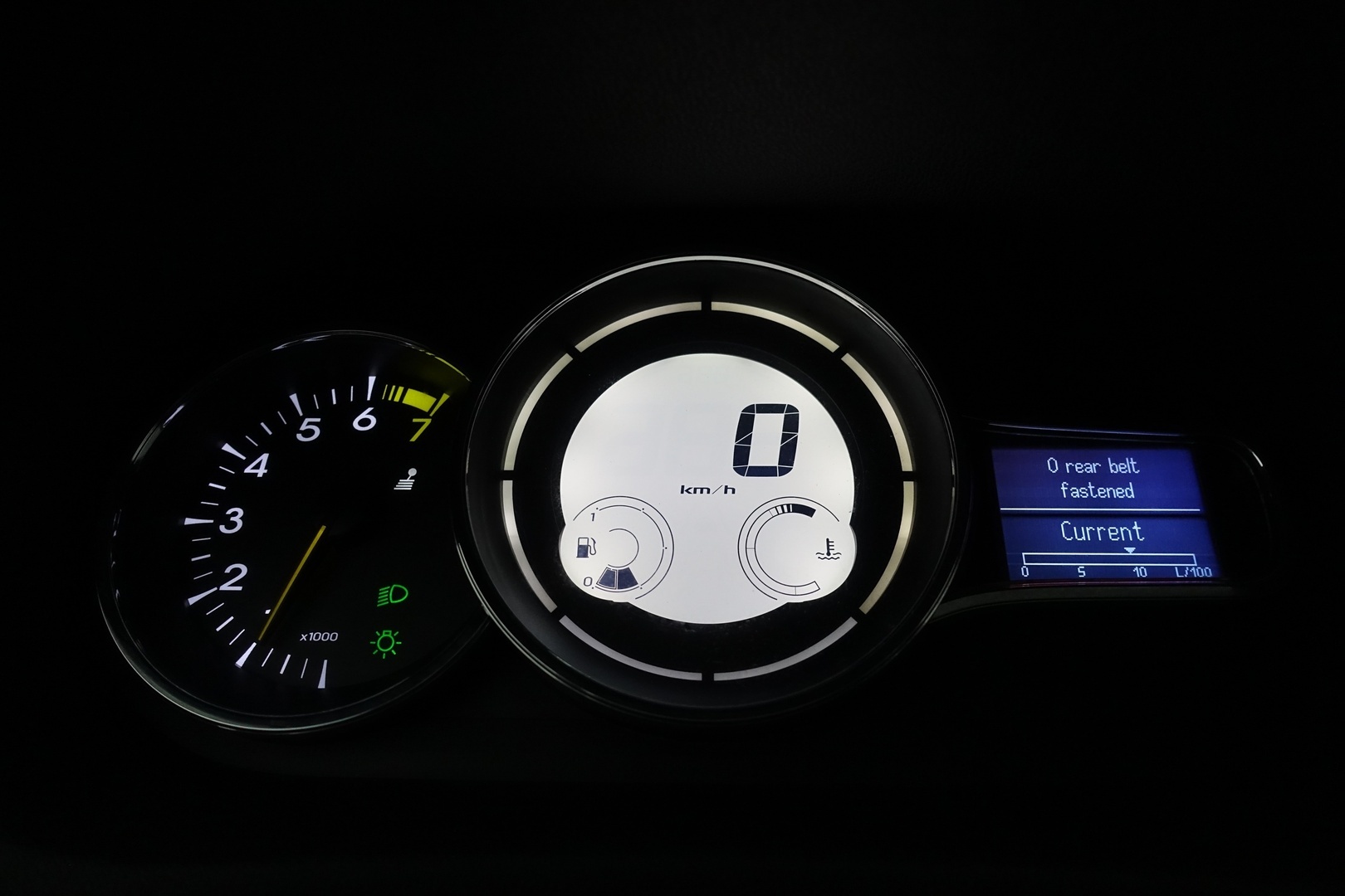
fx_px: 897
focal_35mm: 24
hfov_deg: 73.7
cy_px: 448
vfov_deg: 53.1
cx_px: 672
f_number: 2.5
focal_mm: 8.8
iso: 1000
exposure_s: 1/320
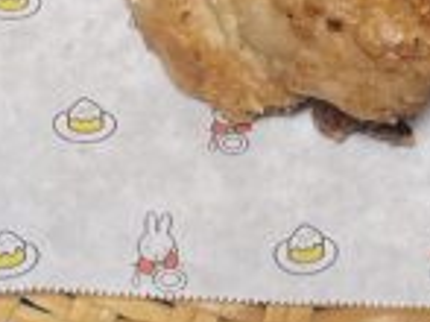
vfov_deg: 7.8
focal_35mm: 181
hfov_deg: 10.9
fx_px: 2247
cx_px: 357
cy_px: -360
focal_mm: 4.2
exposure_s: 1/100
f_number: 1.6
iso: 80
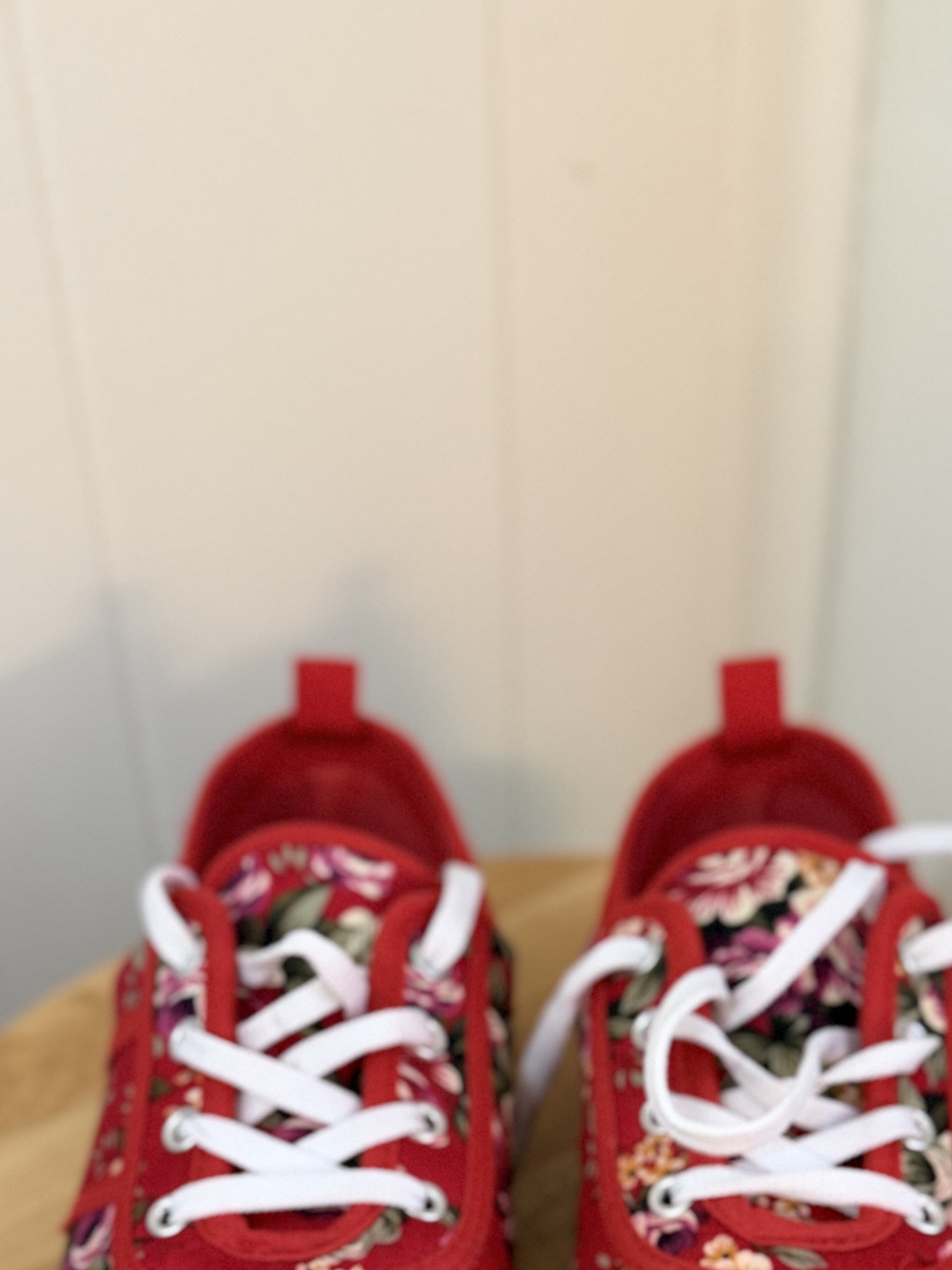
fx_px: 1614
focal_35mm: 44
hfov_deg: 32.7
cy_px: 1147
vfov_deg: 39.8
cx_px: 587
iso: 400
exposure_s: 1/60
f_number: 1.78
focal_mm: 6.76
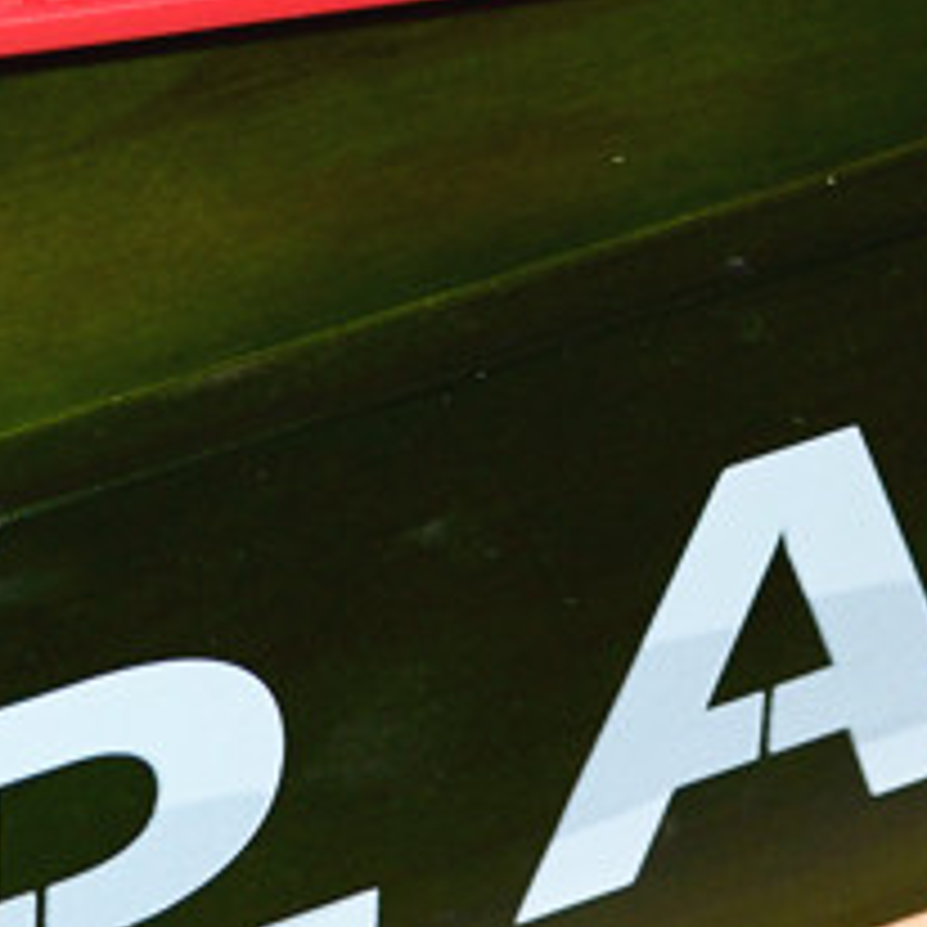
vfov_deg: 7.5
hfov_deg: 7.7
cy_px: -603
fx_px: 6908
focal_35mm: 228
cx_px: 598
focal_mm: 36
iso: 400
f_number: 5
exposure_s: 1/100
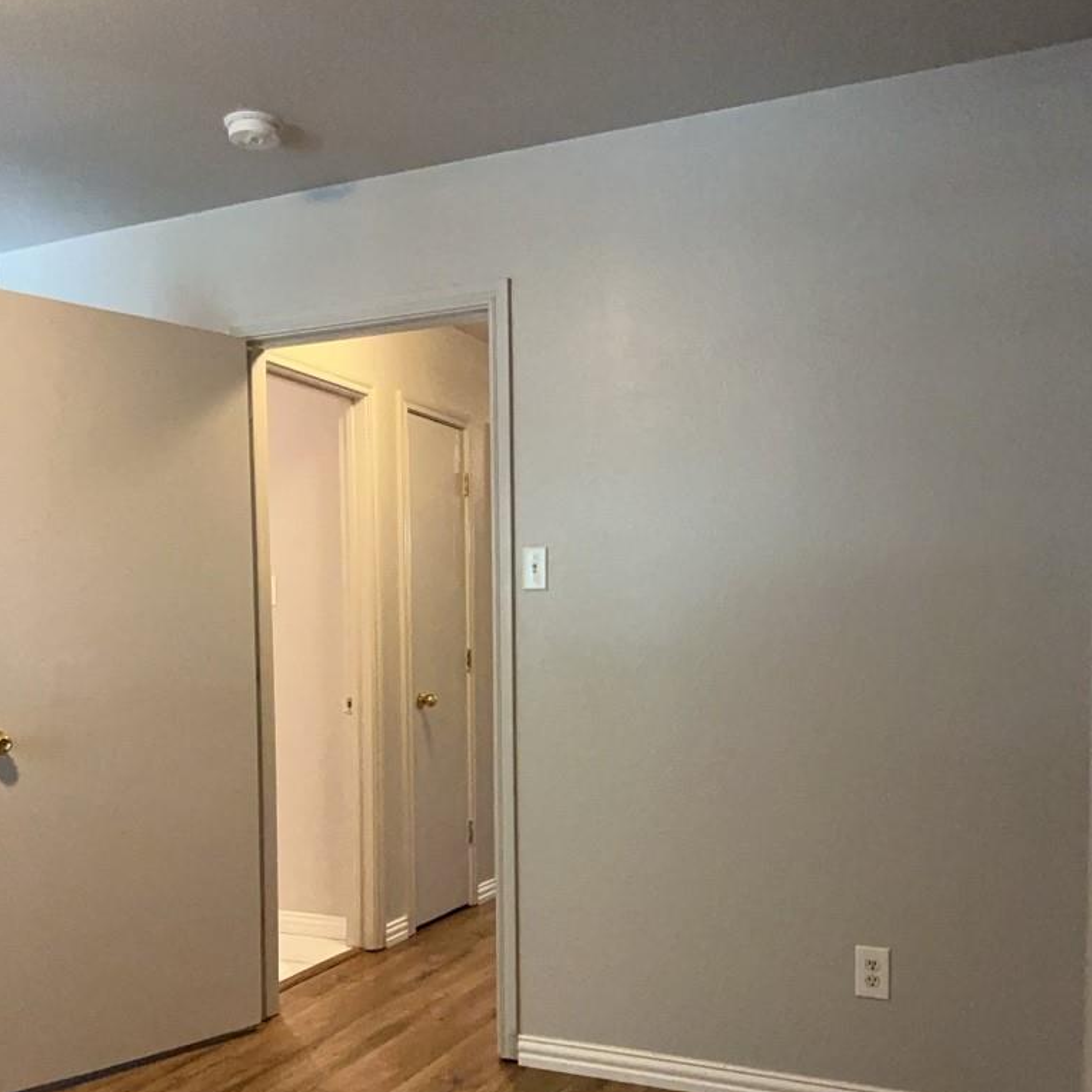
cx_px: 545
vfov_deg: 50.4
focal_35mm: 32
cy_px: 702
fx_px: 1142
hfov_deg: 51.1
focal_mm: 3
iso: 500
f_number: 1.8
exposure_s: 1/60
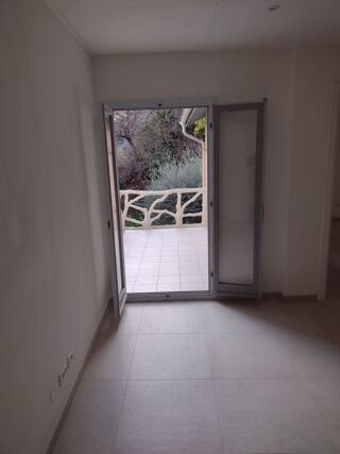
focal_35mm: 27
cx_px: 170
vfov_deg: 65.3
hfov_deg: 51.3
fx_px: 354
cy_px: 227
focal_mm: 4.71
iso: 100
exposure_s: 1/123
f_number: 1.7
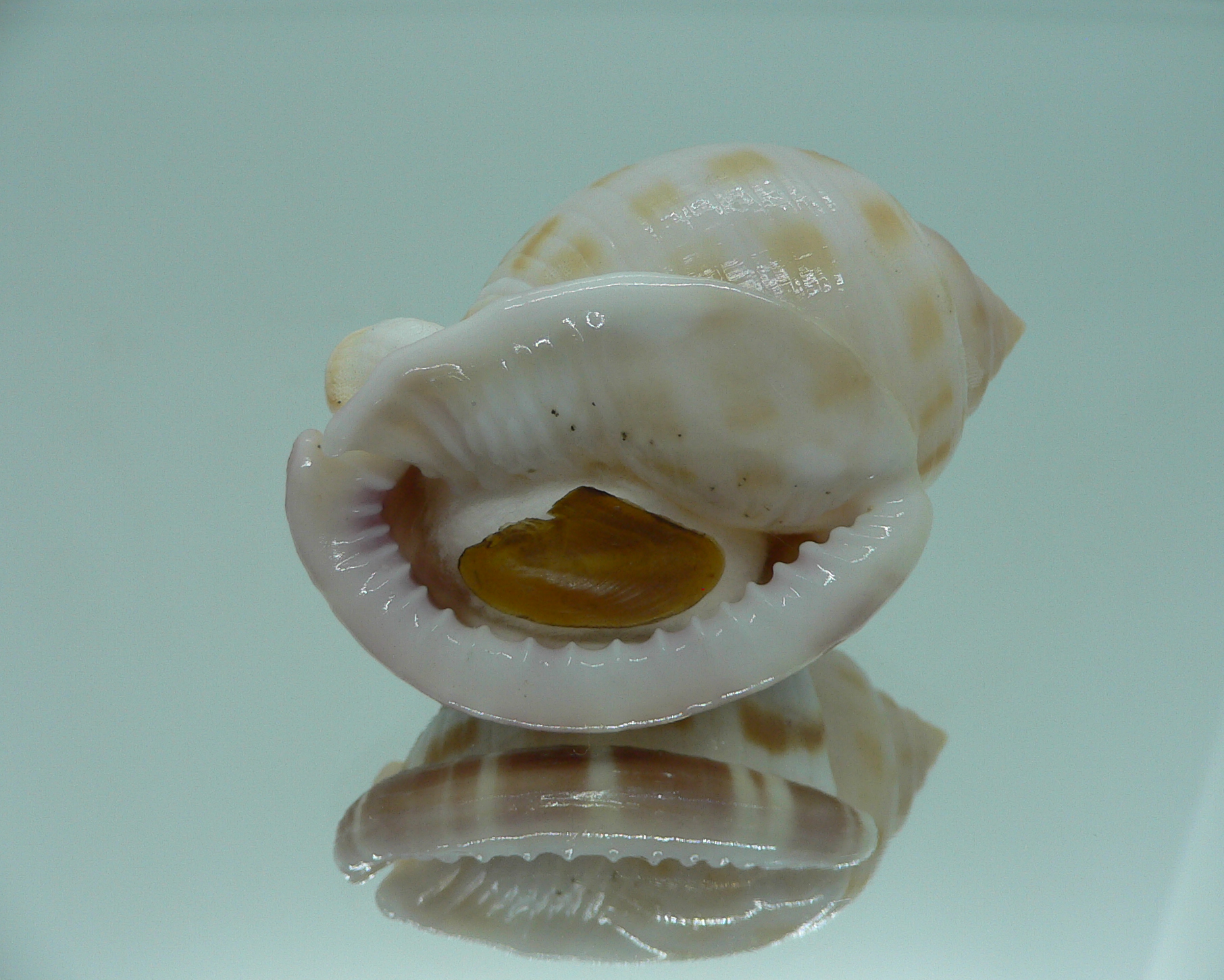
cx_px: 627
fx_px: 1377
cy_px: 489
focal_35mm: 38
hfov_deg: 47.9
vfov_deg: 39.2
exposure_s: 1/60
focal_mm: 4.6
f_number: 2.8
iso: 80
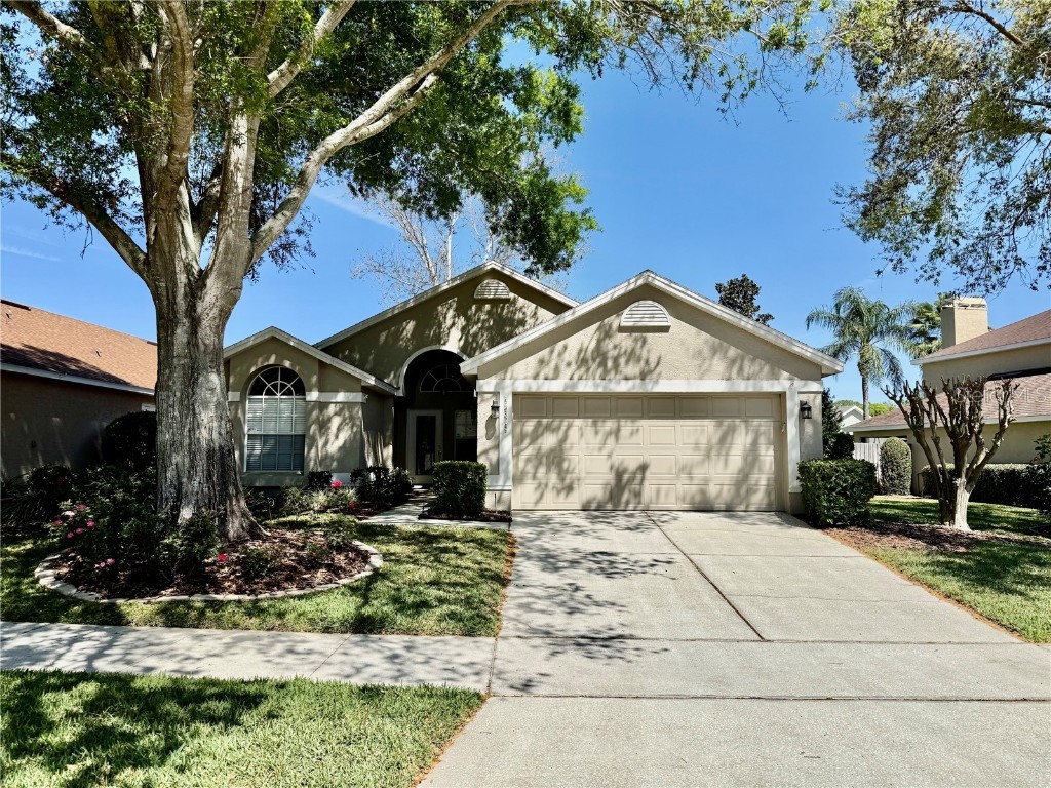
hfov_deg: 71.6
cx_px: 526
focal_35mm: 24
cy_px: 394
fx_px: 729
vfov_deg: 56.8
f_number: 1.78
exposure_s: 1/4975
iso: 80
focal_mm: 6.76
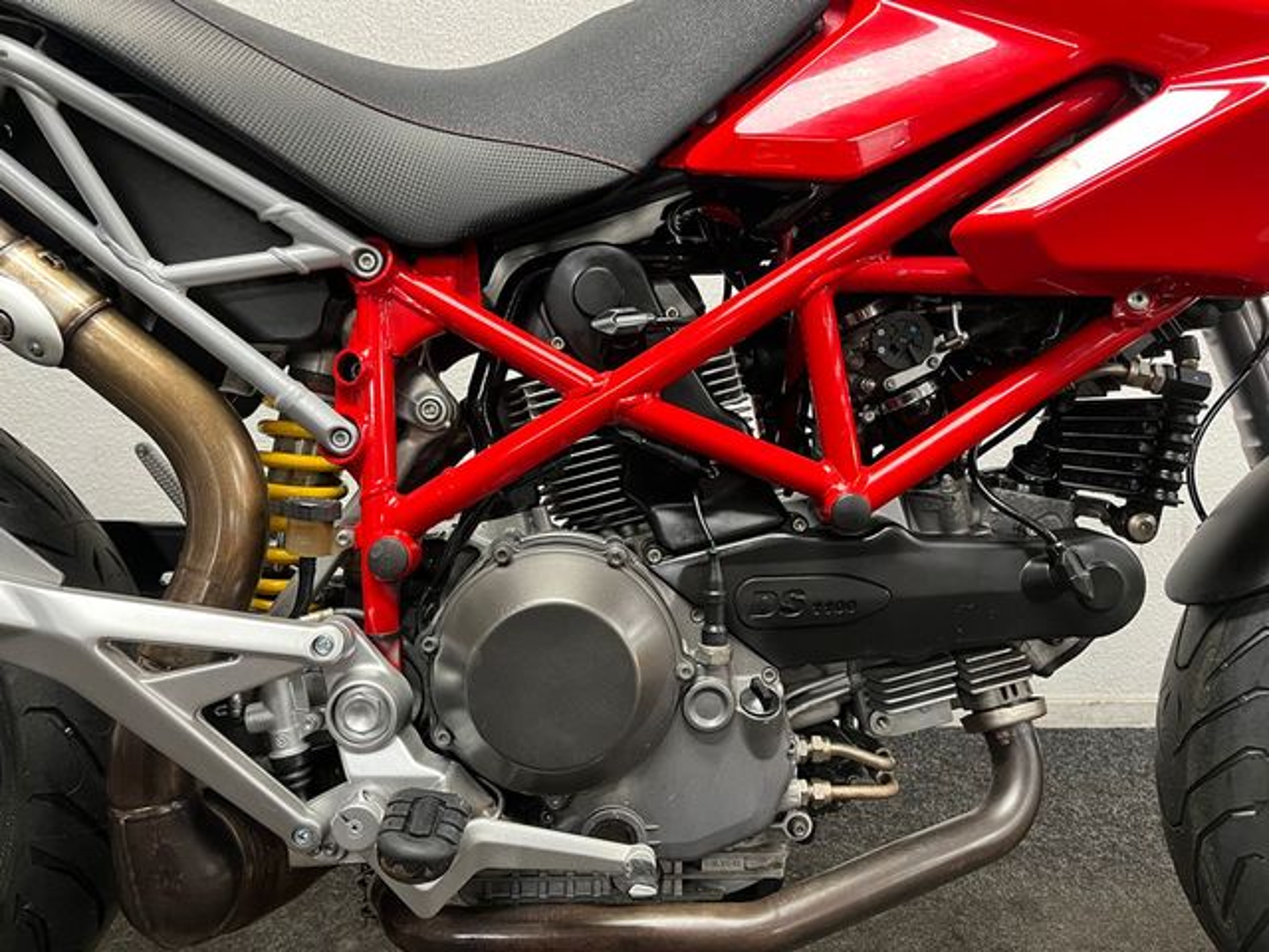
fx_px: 953
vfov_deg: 53.1
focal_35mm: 26
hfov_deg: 67.3
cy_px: 476
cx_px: 634
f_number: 1.6
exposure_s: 1/50
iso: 320
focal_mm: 5.1
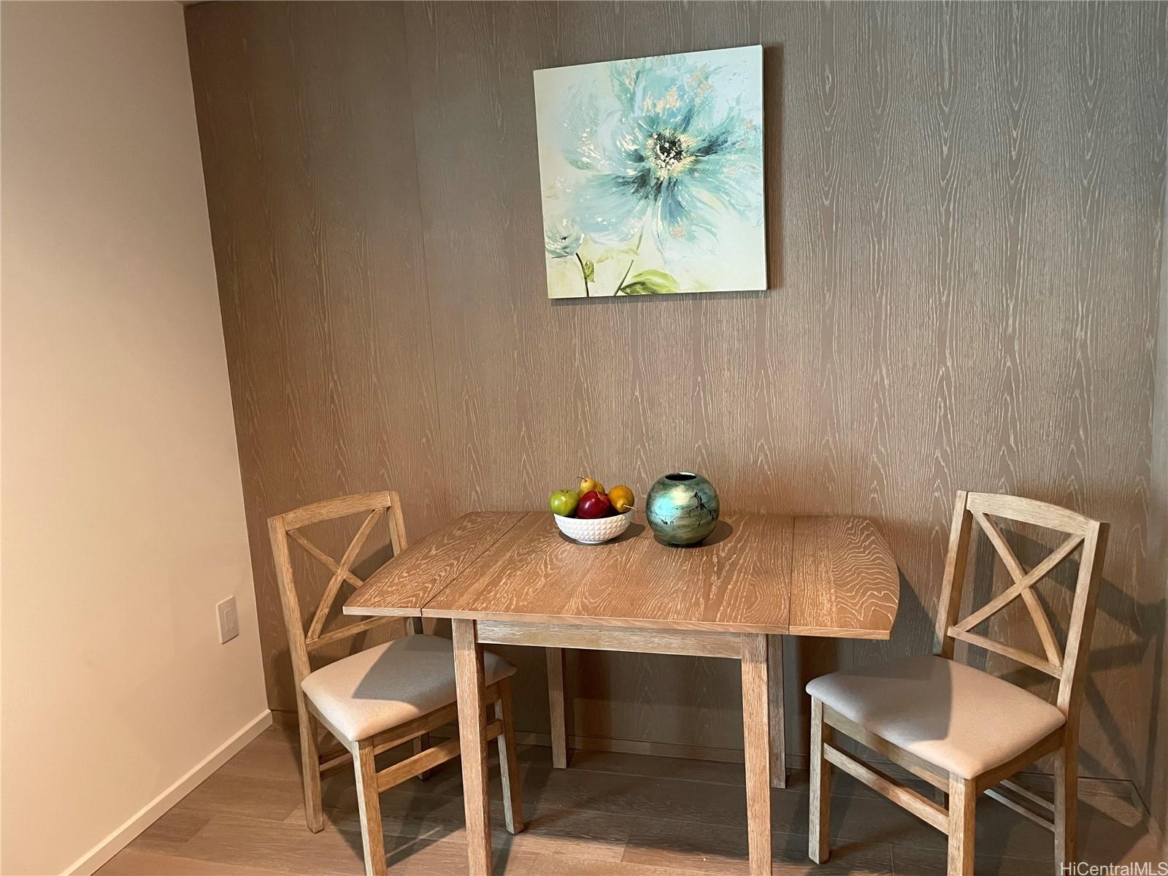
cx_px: 584
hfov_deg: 67.3
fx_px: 877
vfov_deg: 53.1
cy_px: 438
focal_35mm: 26
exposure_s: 1/60
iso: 500
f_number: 1.6
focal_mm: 4.2
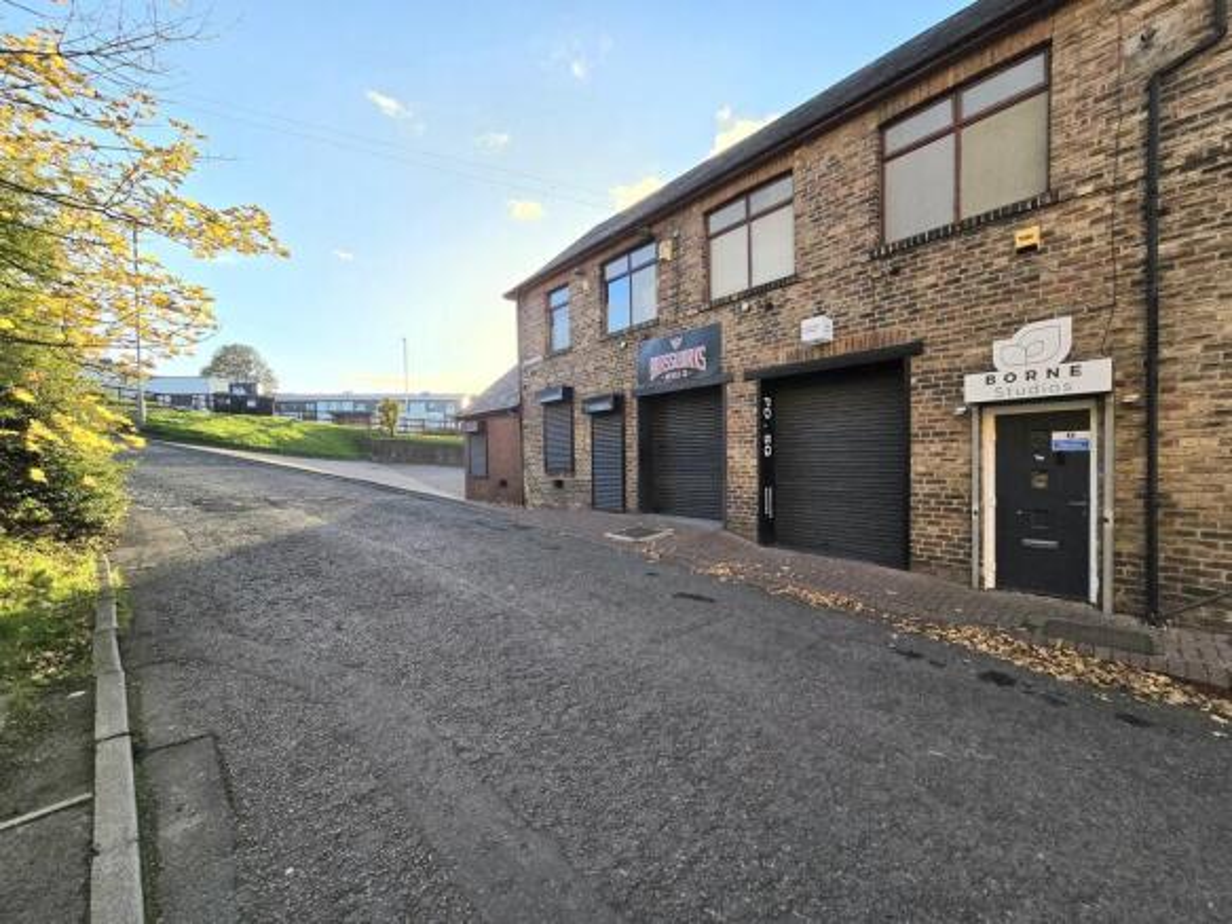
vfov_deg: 89.9
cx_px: 616
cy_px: 462
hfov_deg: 106.2
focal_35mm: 13
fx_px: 463
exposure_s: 1/714
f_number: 2.2
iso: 50
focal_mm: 2.2
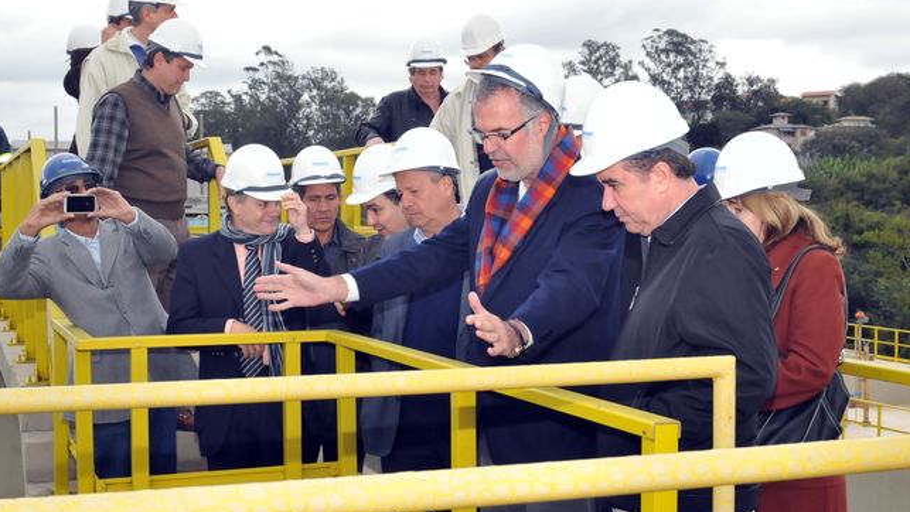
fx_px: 1340
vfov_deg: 21.6
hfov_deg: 37.5
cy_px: 267
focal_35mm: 56
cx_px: 456
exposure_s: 1/250
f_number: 10
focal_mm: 35
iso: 800
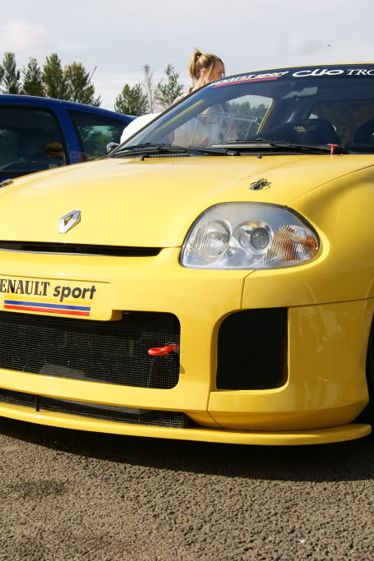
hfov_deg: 24.9
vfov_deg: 36.9
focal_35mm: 54
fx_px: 842
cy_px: 280
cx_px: 263
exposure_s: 1/400
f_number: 5.6
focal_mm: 24
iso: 100
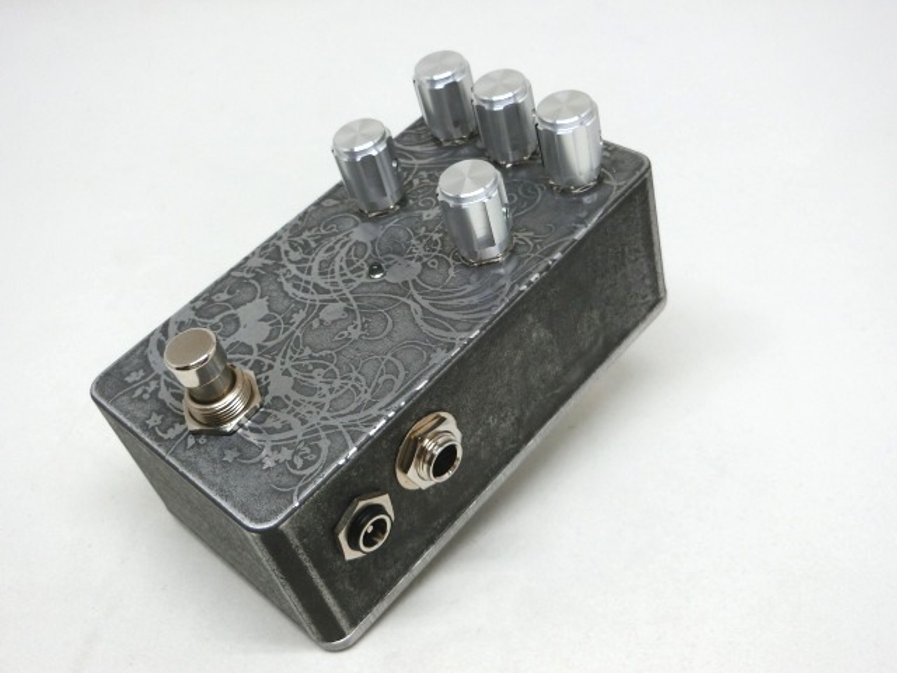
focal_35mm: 39
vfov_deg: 36.8
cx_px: 448
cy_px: 336
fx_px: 1011
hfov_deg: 47.9
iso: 125
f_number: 4.1
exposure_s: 1/125
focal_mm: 6.9
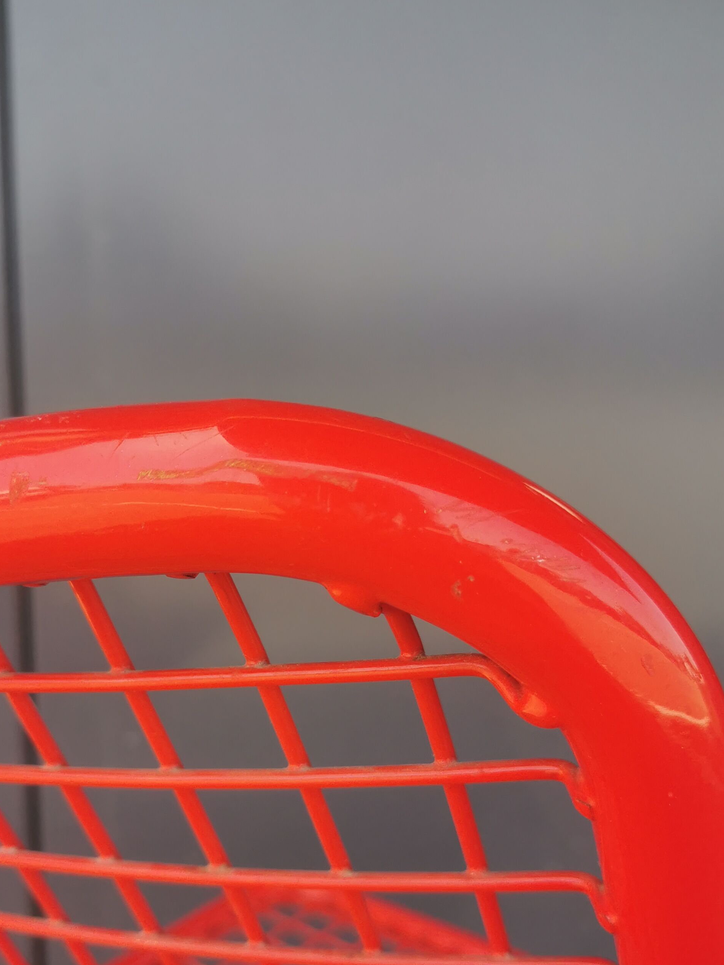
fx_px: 1088
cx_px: 292
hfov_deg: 36.7
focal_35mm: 39
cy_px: 654
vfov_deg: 47.0
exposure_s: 1/647
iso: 50
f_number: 1.8
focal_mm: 5.58
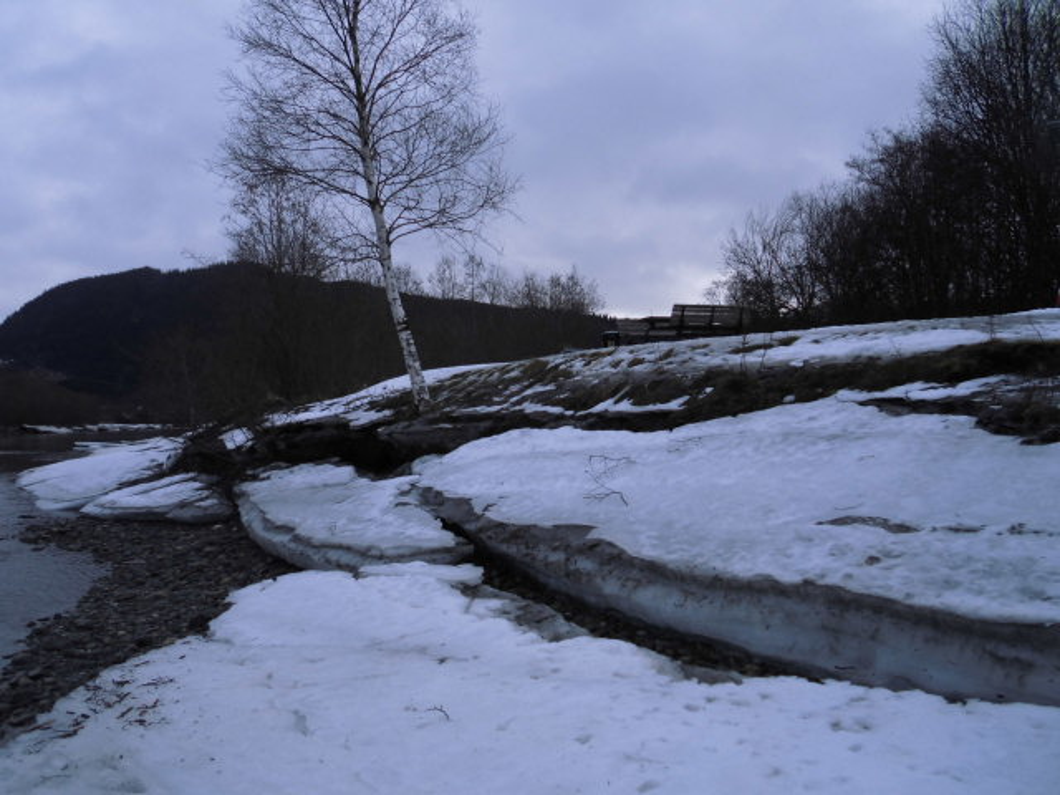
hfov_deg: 67.3
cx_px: 530
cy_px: 398
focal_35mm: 26
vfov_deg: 53.1
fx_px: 796
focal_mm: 4.6
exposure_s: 1/640
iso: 64
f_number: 3.2
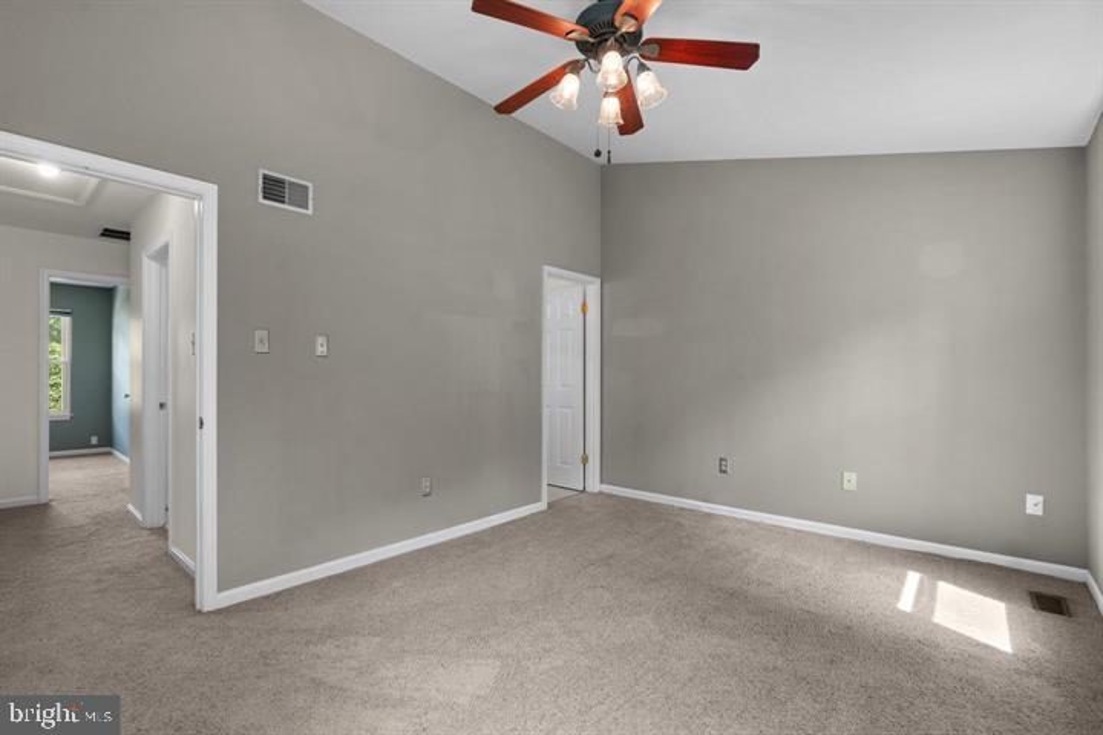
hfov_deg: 96.7
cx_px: 552
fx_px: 490
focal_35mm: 16
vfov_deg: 73.7
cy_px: 368
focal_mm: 16
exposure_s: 1/4
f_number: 8
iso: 100
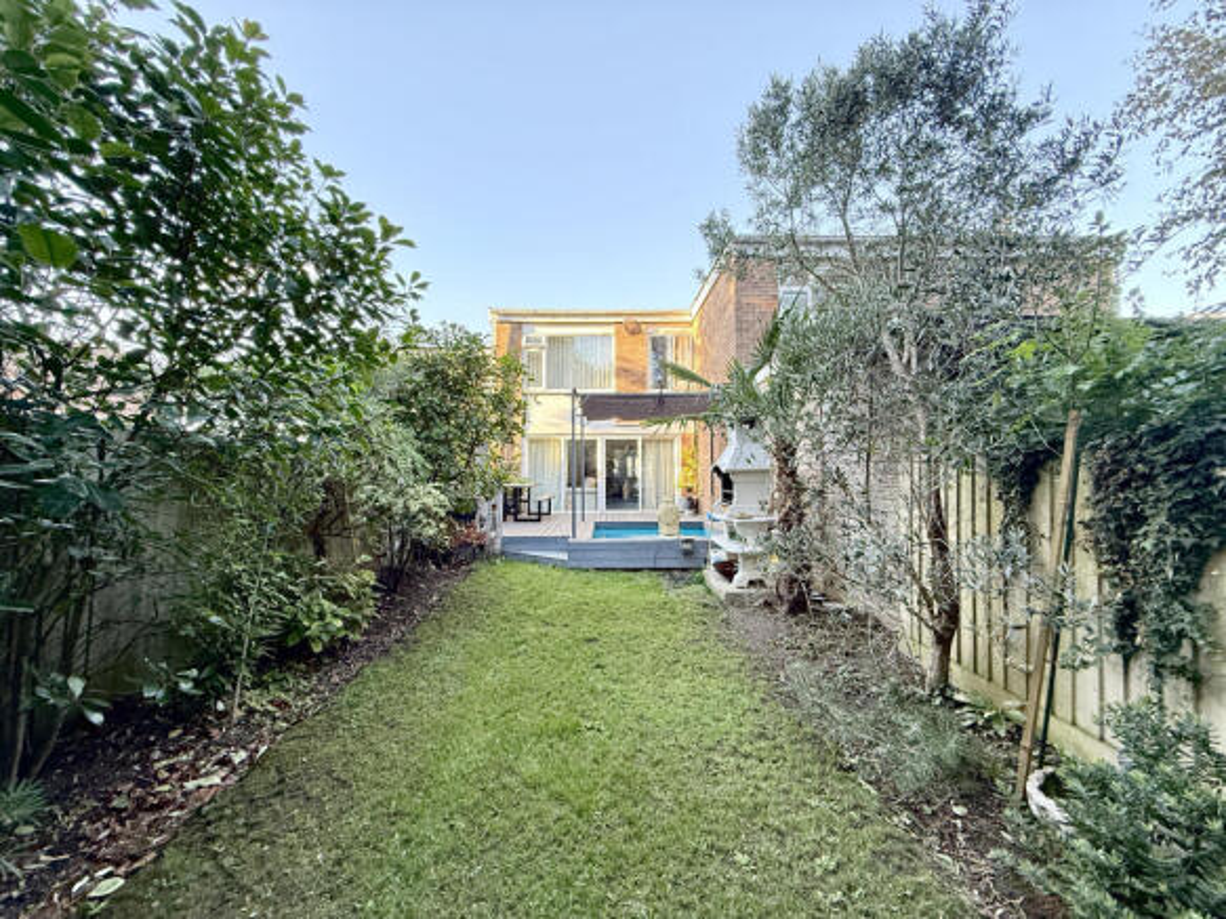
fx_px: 496
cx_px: 613
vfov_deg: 85.7
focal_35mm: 14
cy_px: 460
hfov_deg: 102.1
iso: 250
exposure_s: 1/99
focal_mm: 2.22
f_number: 2.2
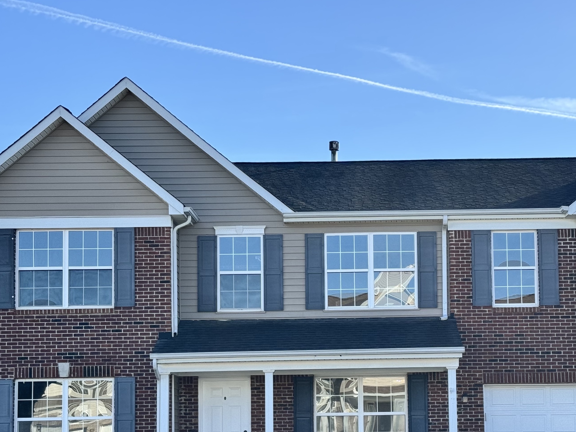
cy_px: 324
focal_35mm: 75
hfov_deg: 25.9
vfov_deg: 19.5
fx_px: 1248
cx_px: 355
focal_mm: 6.76
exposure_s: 1/1524
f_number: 1.78
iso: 64
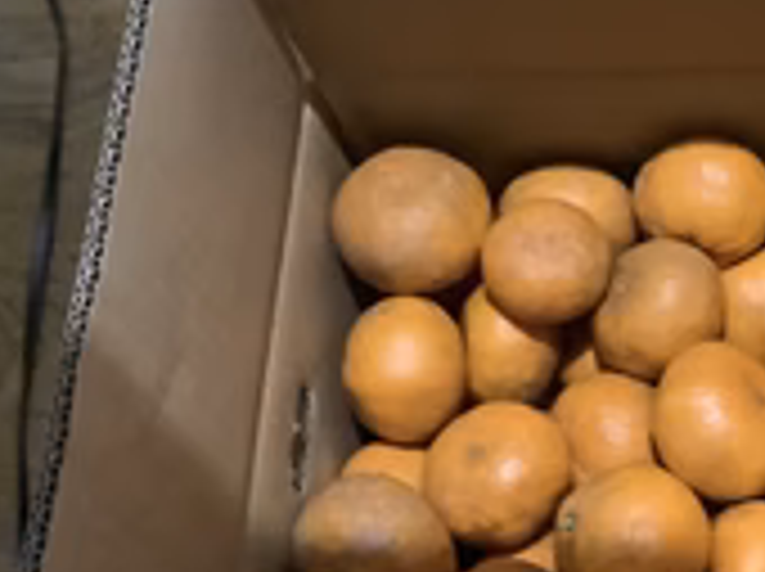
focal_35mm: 73
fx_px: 1611
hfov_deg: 24.8
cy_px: 306
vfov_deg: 20.1
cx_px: 846
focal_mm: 3.3
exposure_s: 1/15
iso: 640
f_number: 2.4
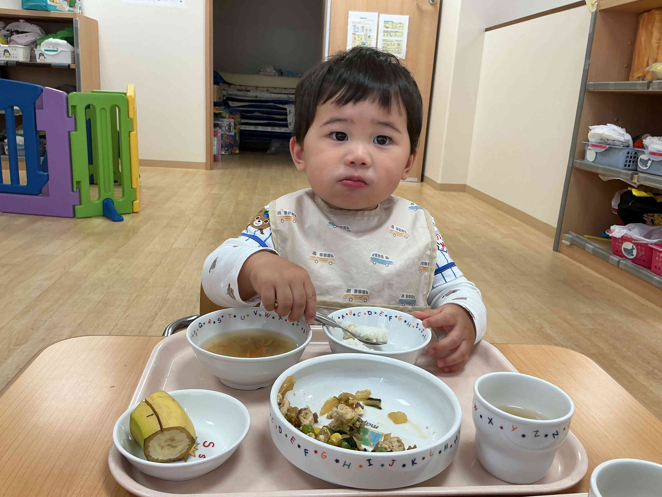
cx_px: 331
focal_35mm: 29
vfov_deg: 48.2
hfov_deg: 61.7
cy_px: 248
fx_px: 555
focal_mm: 3
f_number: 1.8
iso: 25
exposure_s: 1/120
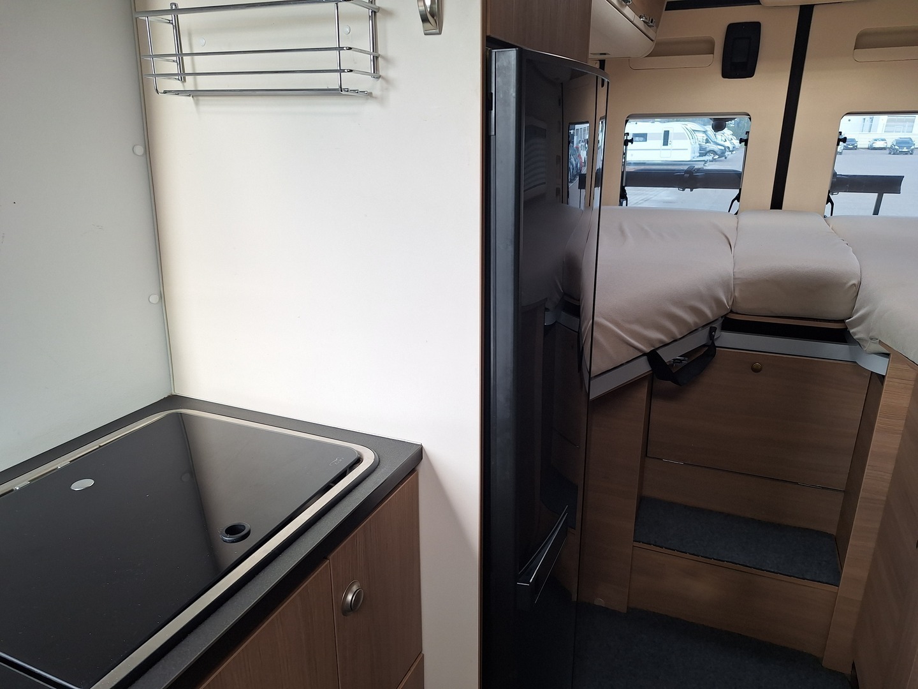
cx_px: 459
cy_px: 344
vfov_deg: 58.9
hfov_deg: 73.9
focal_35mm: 23
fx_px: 610
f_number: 1.8
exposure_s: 1/126
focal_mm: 5.54
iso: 40
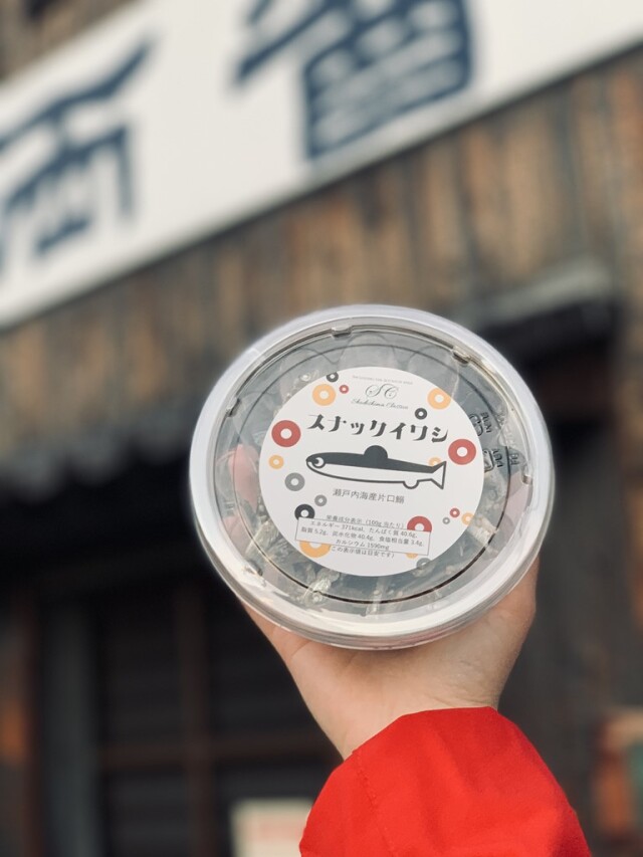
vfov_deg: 36.8
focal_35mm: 52
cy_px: 428
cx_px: 322
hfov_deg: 28.0
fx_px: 1288
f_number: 2.4
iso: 125
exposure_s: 1/60
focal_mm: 6
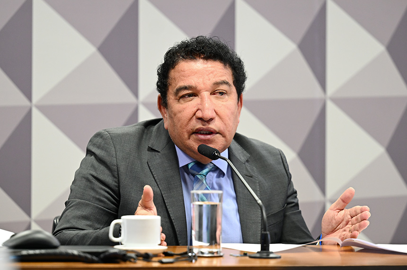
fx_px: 2200
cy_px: 135
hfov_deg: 10.6
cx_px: 204
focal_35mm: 195
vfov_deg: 7.0
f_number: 2.8
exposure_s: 1/125
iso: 1250
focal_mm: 130
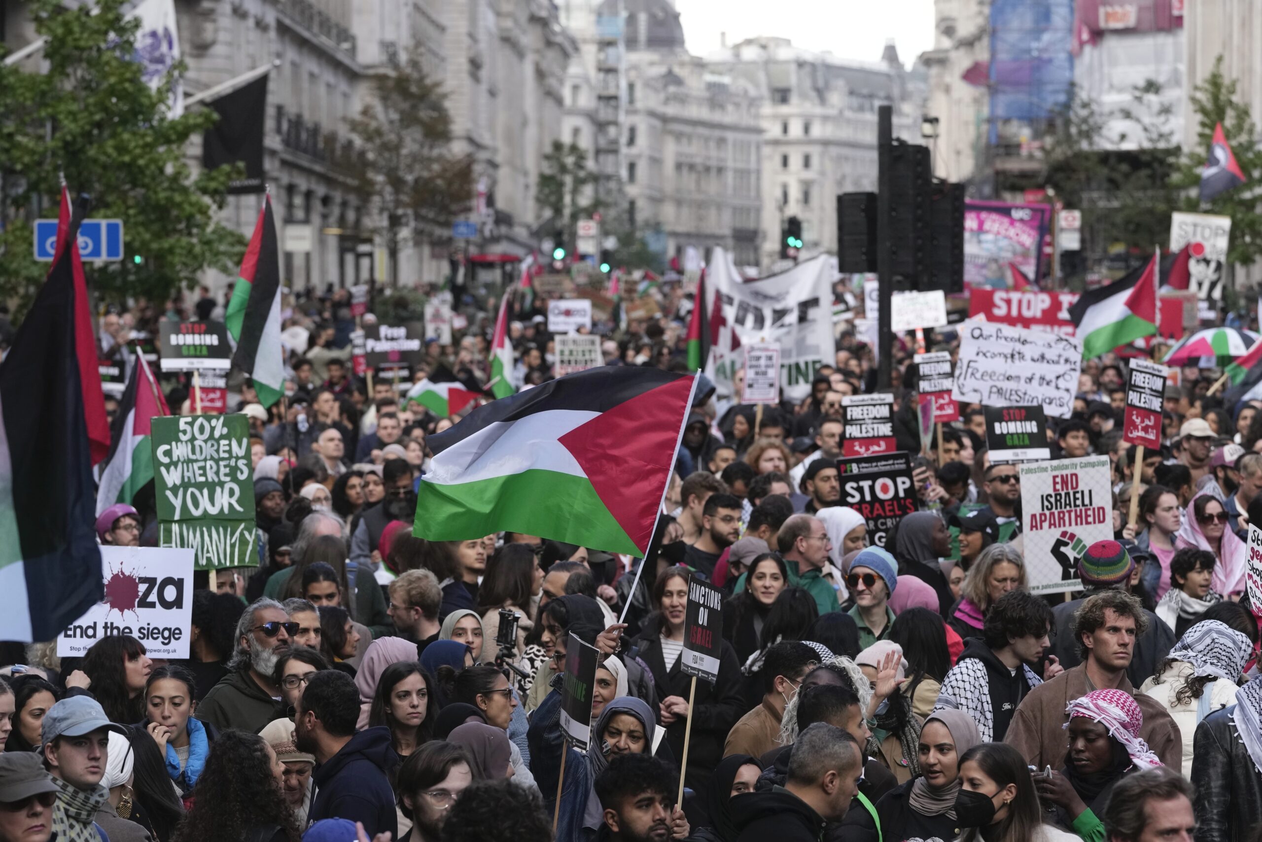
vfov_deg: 10.6
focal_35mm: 130
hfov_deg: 15.8
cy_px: 421
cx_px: 631
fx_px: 4557
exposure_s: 1/800
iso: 1250
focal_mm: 130
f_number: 5.6
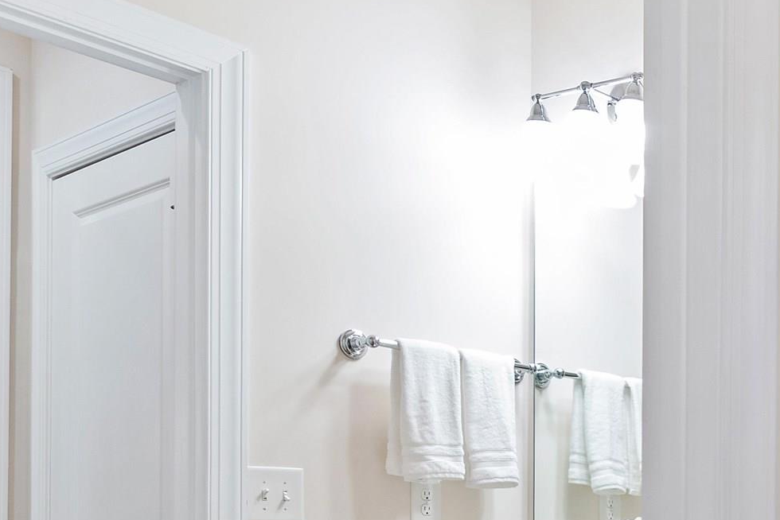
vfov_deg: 27.2
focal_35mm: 47
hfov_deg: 34.0
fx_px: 1019
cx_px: 931
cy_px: 513
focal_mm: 10
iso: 100
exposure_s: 1/2.5
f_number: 8
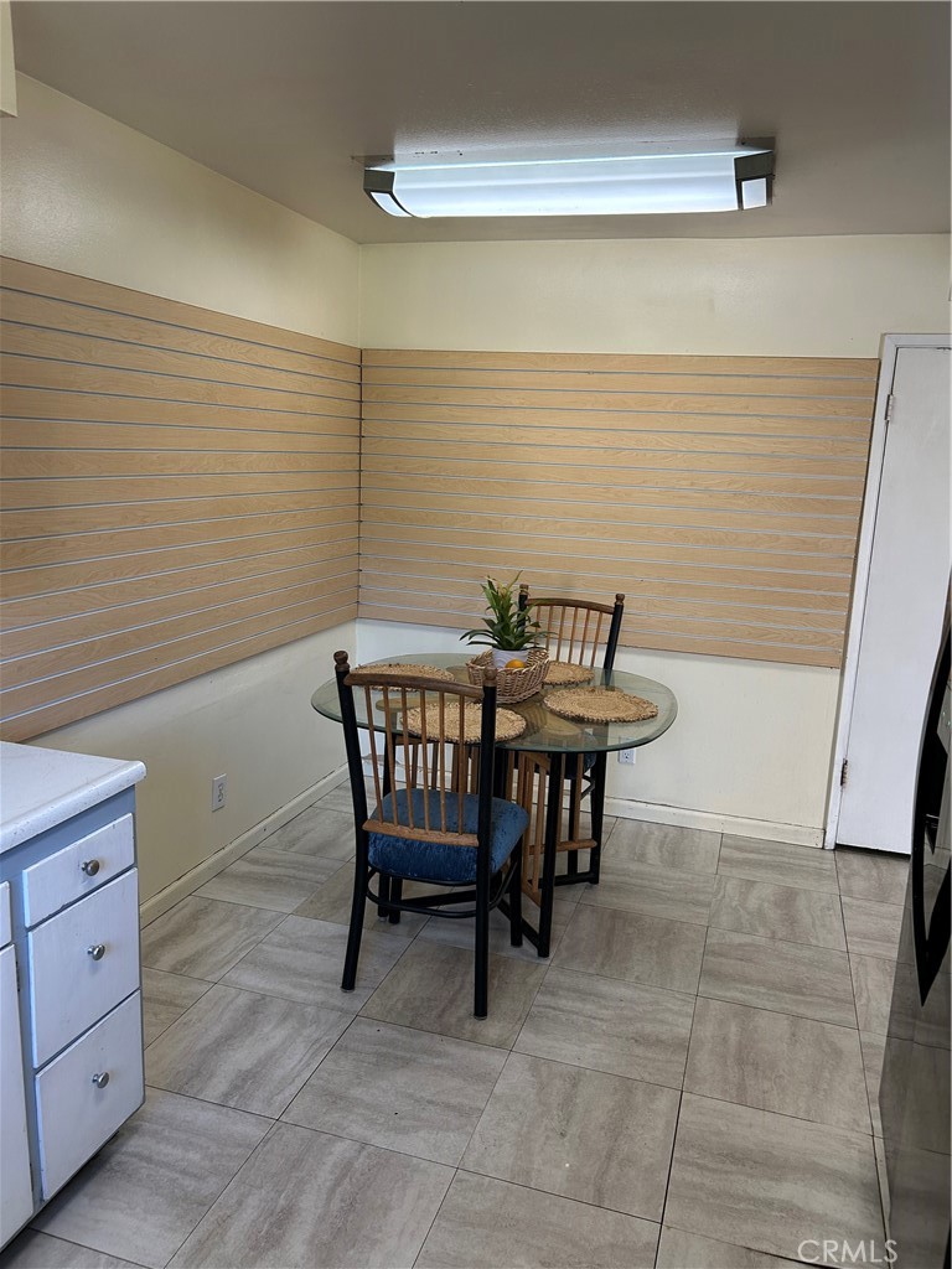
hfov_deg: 53.1
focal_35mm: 26
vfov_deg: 67.3
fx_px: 953
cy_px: 634
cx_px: 476
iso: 80
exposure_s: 1/120
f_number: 1.5
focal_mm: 5.7
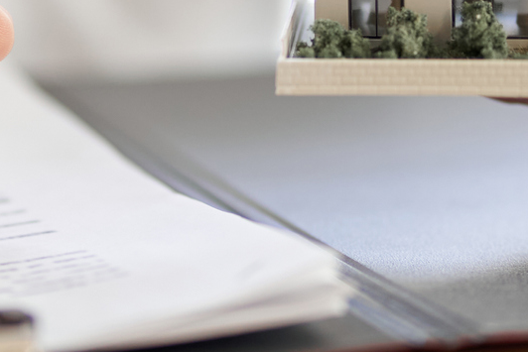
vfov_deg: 4.0
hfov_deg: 6.1
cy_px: -82
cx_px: 157
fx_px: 4973
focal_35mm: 339
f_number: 2
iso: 400
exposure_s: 1/50
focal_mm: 85
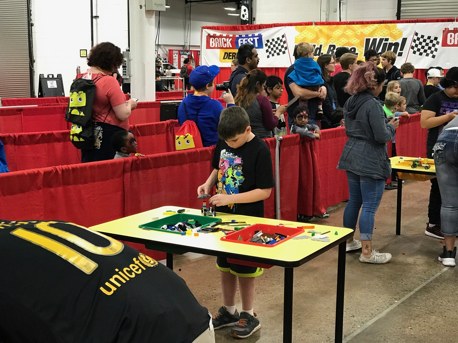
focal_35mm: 57
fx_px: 754
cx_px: 229
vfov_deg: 25.7
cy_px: 172
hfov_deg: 33.8
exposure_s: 1/60
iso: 320
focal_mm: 6.6
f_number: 2.8
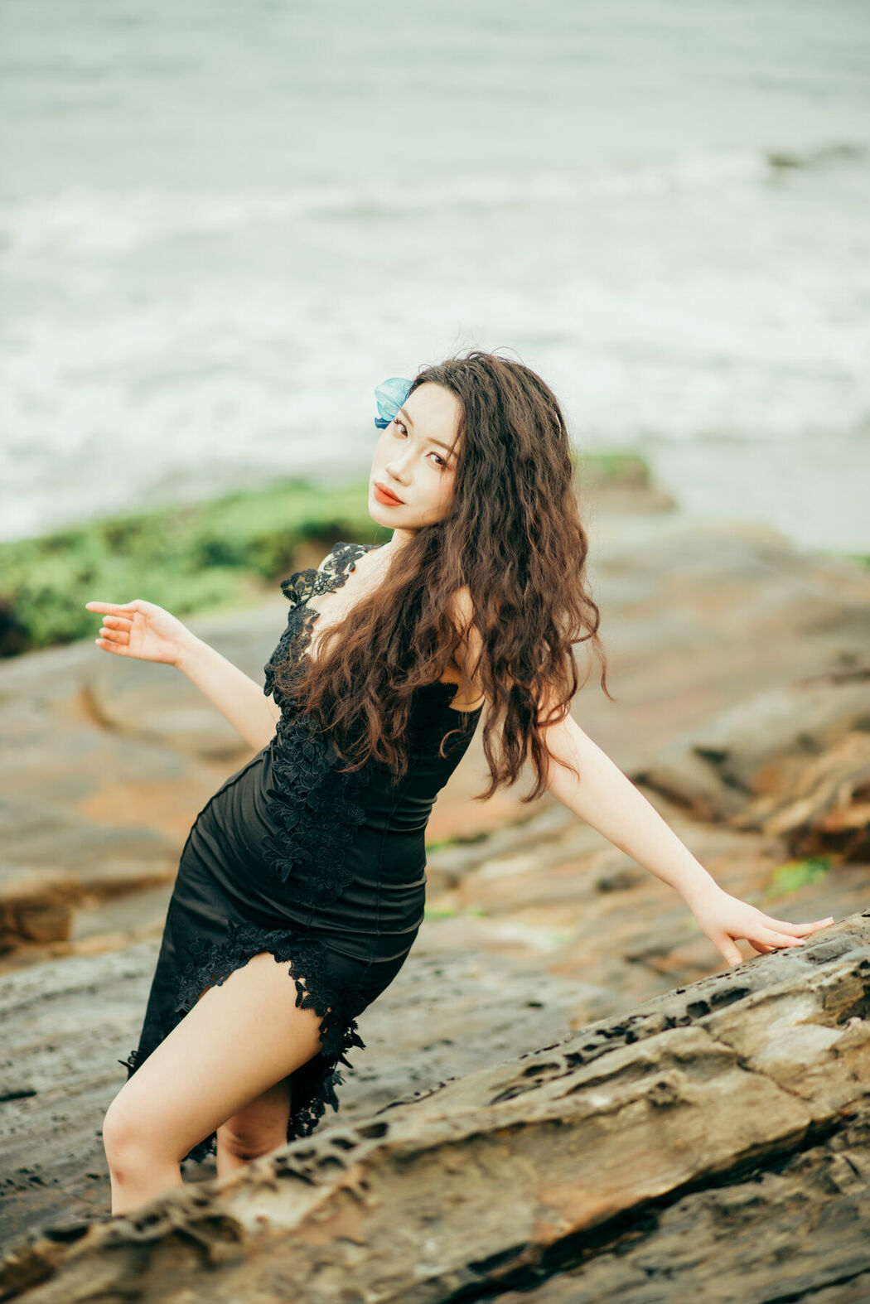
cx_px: 435
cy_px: 652
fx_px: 3080
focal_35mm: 85
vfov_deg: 23.9
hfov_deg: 16.1
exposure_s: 1/800
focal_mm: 85
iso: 200
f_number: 1.8
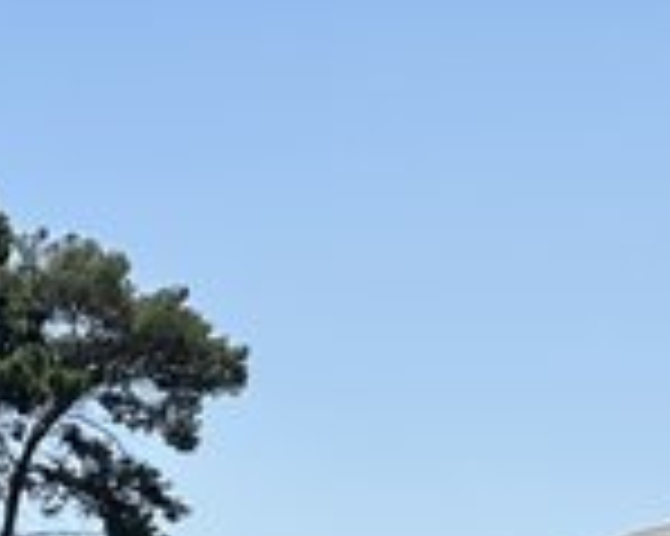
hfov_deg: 6.9
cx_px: 778
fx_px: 5509
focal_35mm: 278
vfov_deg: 5.5
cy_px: 705
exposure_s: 1/1220
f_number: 2.8
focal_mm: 9
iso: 32
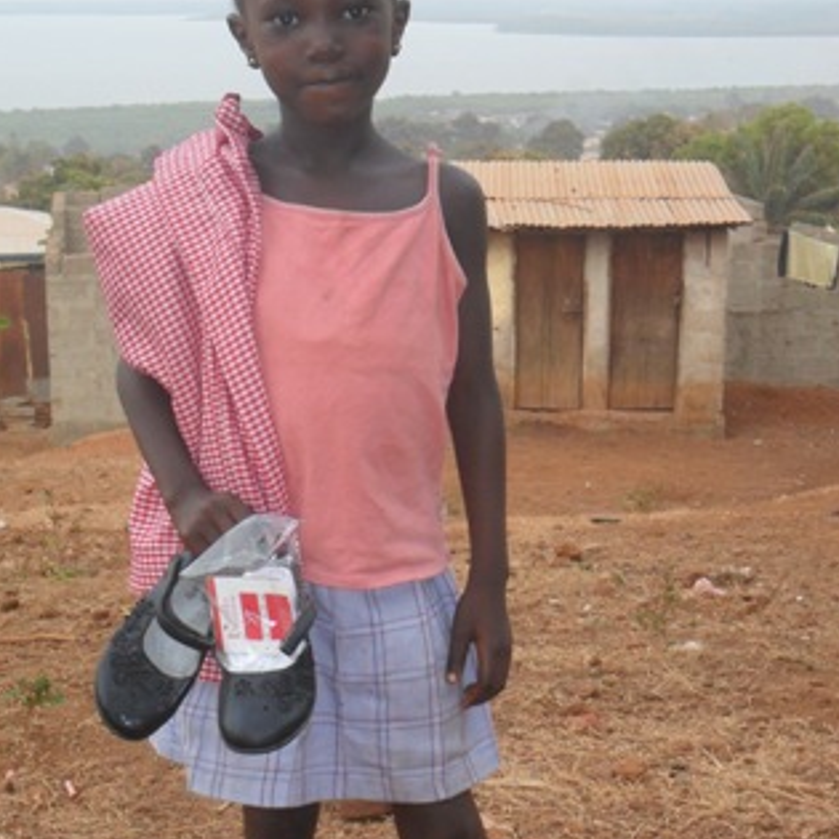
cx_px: 358
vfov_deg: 23.6
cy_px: 517
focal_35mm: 73
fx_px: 2002
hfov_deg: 23.7
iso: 160
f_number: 5
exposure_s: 1/60
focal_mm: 9.3
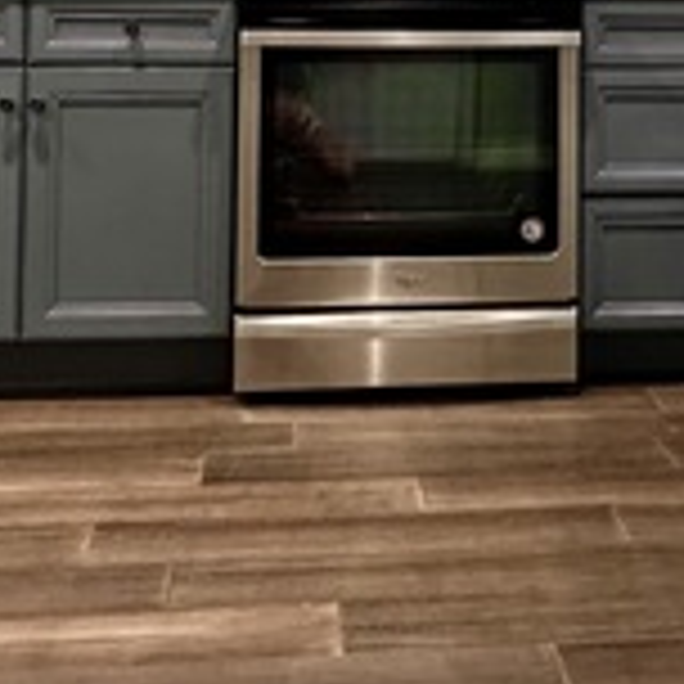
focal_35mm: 52
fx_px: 1162
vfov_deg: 29.2
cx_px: 400
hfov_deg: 32.7
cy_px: -94
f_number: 2.2
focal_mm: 2.22
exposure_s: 1/60
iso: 800
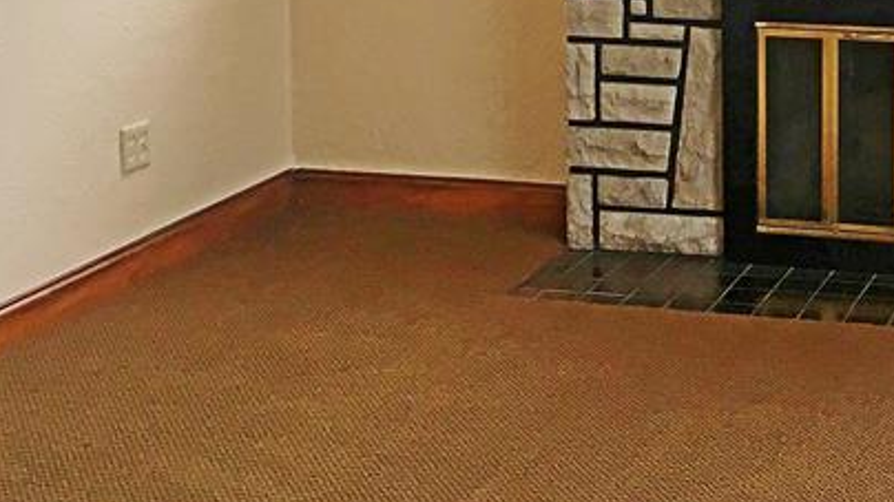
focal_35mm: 80
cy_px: -102
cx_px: 912
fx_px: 1896
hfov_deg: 25.1
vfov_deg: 14.6
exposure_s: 1/30
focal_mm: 4.15
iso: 50
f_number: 2.2
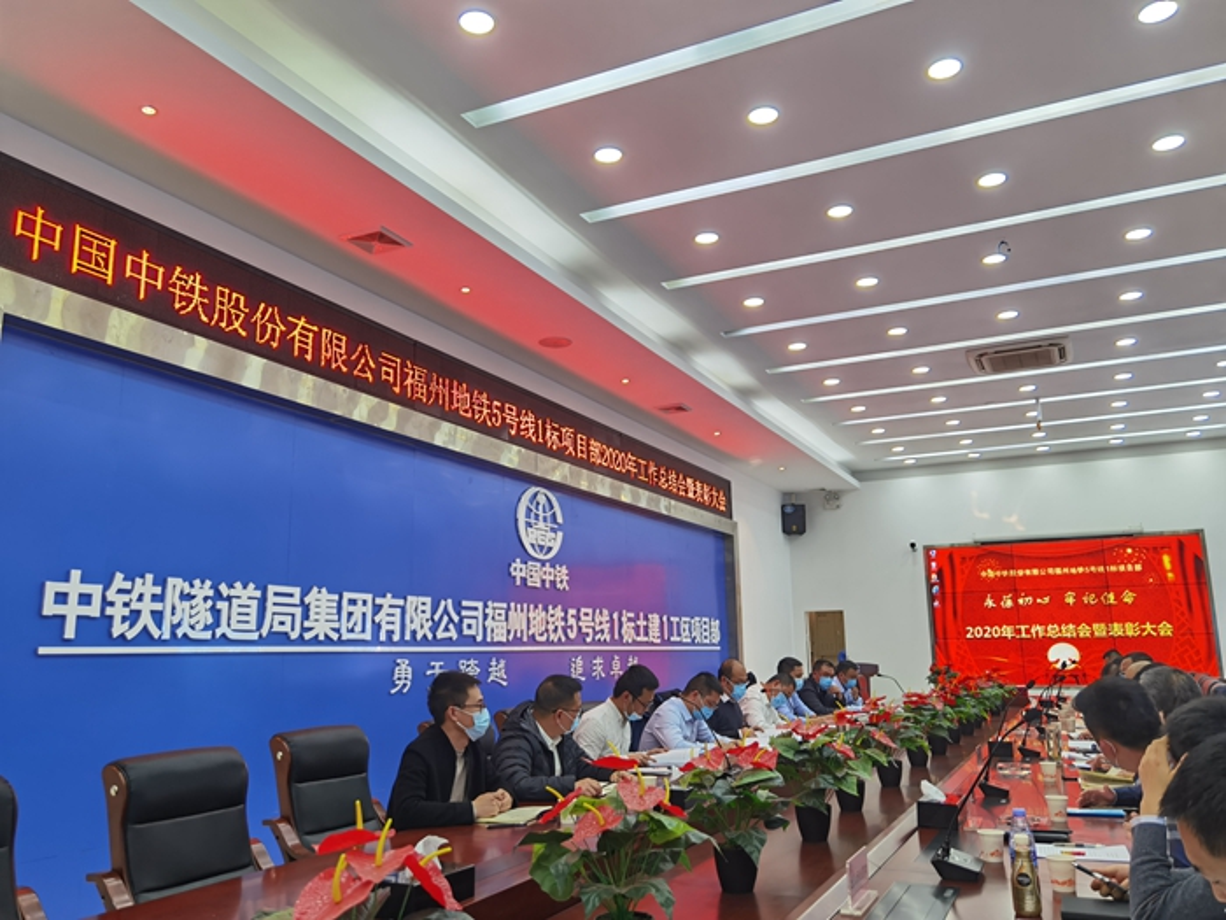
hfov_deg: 65.3
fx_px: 956
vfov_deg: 51.4
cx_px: 613
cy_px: 460
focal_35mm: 27
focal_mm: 6.71
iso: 50
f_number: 1.9
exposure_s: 1/90.9
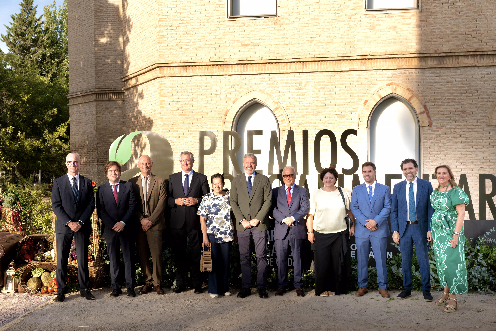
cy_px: 166
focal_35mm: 44
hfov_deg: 44.5
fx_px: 606
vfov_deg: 30.5
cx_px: 248
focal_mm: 44
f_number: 6.3
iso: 100
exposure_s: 1/250
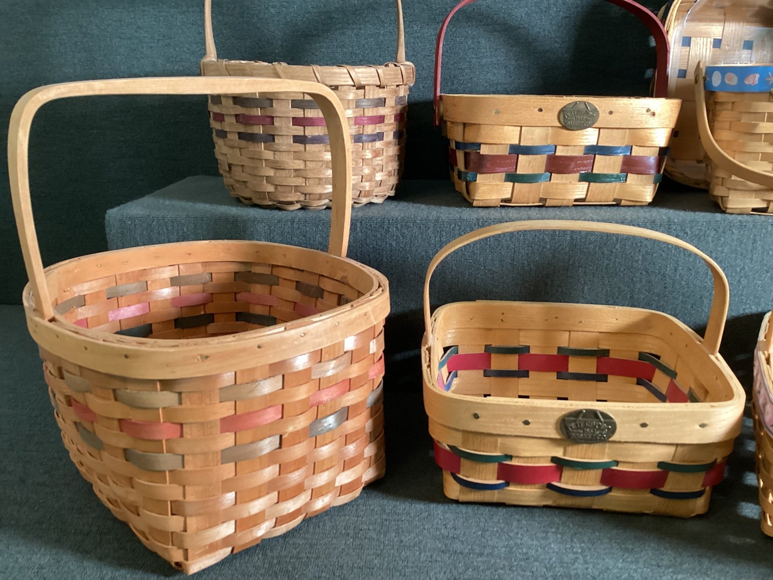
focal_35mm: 31
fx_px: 692
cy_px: 290
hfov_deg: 58.3
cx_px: 386
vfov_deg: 45.4
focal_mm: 3.3
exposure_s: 1/60
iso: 250
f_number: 2.4
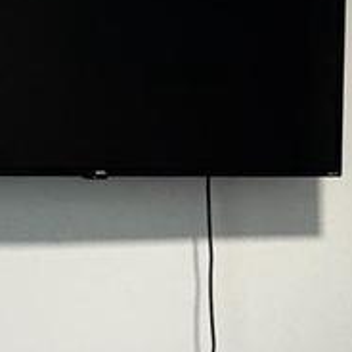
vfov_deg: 17.7
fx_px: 1116
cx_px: 488
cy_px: 300
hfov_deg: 16.7
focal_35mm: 97
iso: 320
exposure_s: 1/60
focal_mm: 2.22
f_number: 2.2
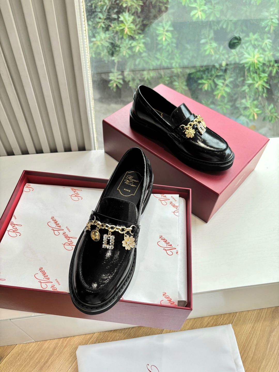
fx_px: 279
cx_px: 140
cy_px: 186
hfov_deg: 53.1
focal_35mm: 26
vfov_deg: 67.3
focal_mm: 5.96
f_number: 1.6
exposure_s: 1/331
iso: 50
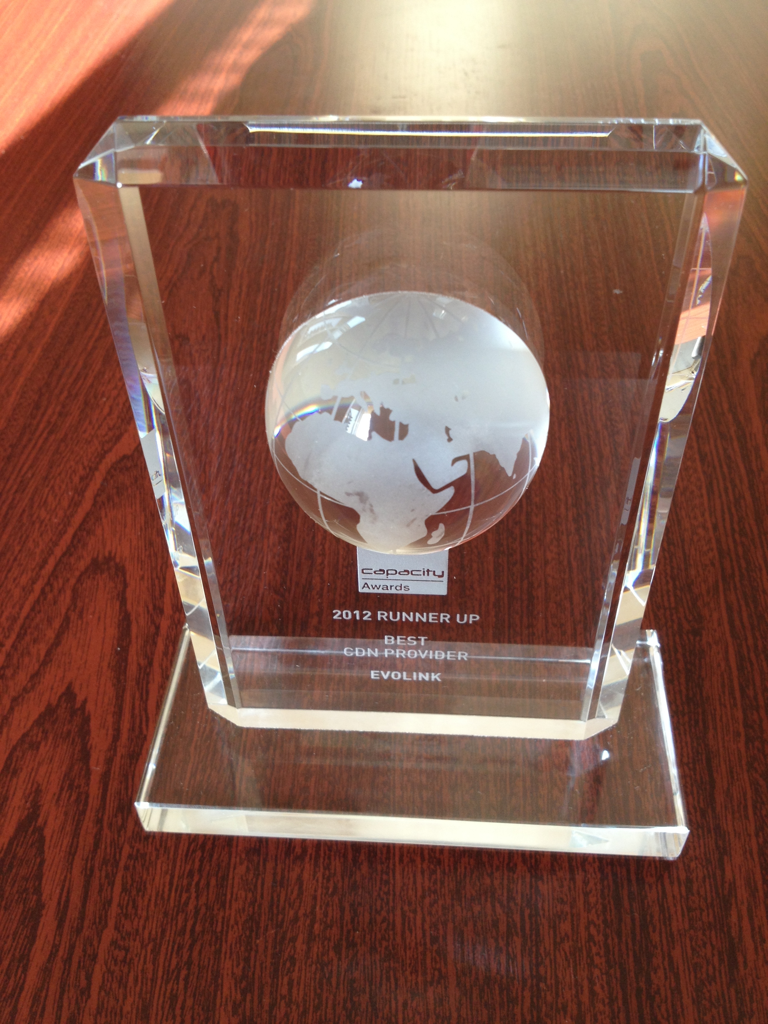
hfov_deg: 40.7
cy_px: 512
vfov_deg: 52.6
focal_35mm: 35
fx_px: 1035
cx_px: 384
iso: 50
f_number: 2.4
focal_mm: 4.28
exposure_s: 1/40
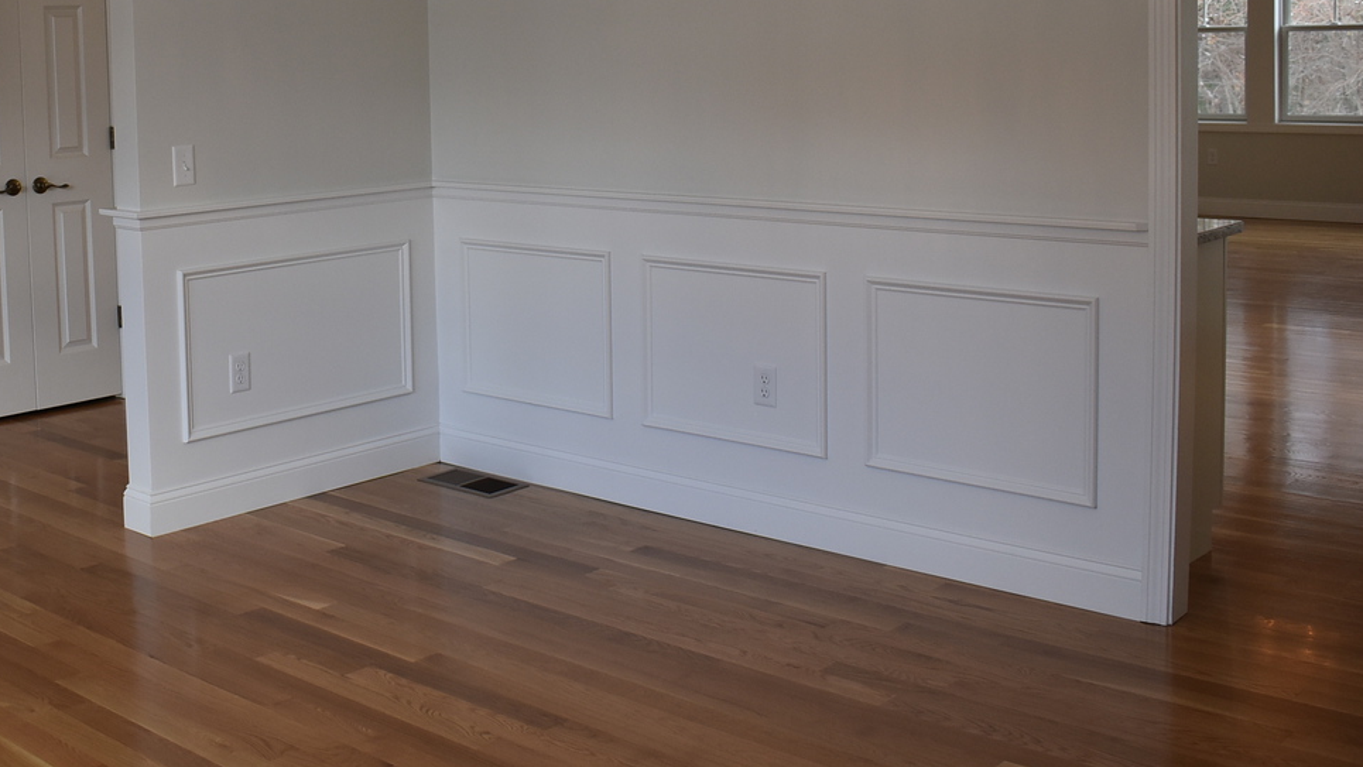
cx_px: 429
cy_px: 145
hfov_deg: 45.5
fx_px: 1590
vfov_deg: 26.6
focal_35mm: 44
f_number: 4.5
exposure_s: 1/250
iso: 400
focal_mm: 18
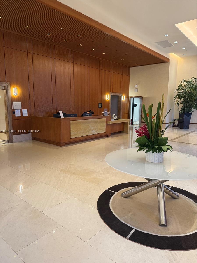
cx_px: 98
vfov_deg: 71.6
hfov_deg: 56.8
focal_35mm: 24
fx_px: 182
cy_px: 132
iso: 200
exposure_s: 1/60
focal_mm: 6.76
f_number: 1.78
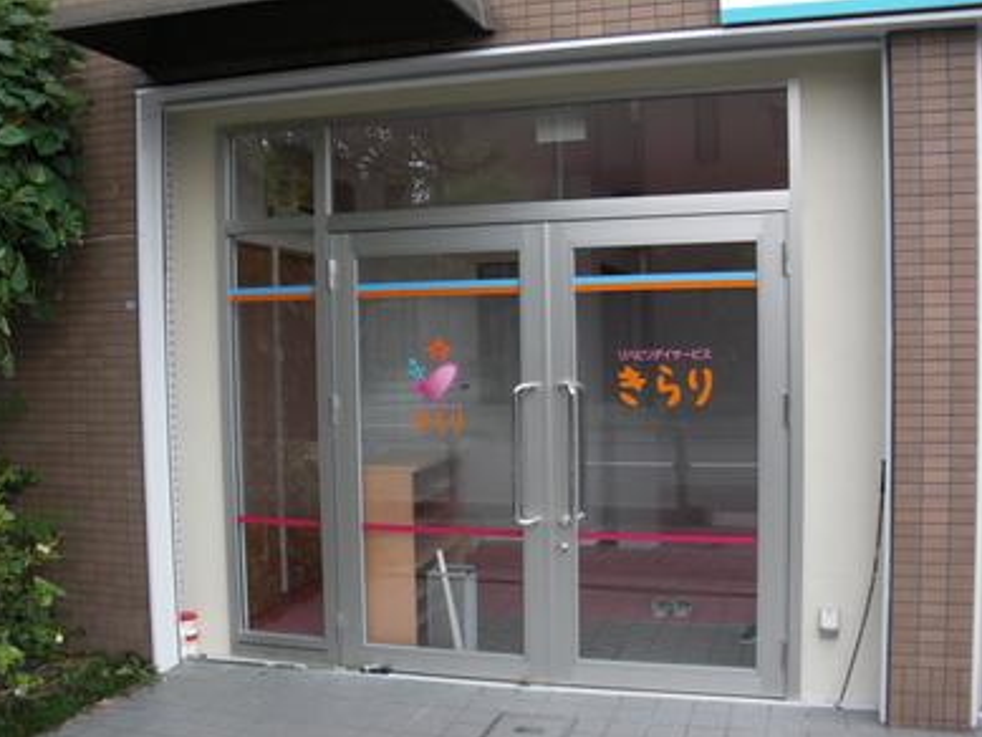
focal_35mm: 37
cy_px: 376
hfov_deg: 50.1
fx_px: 1050
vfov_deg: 38.7
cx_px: 490
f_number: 2.8
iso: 100
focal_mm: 6.3
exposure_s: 1/80
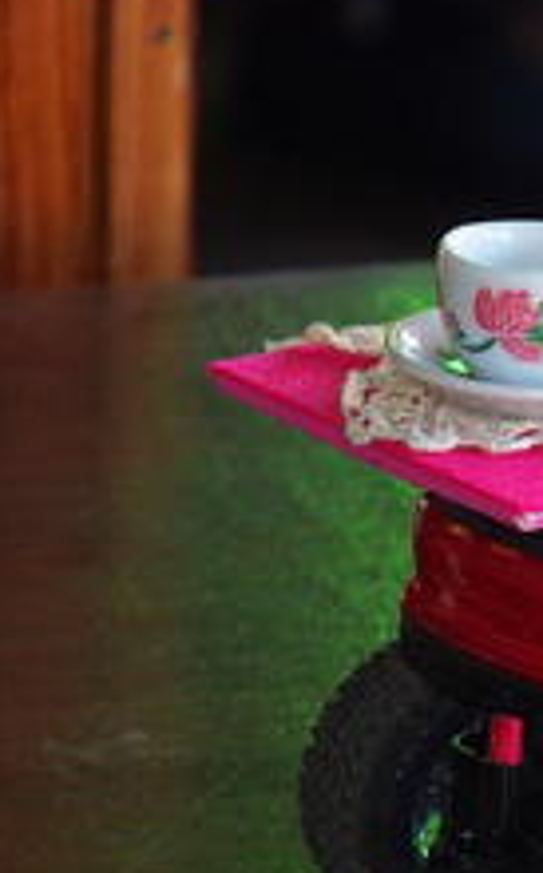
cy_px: 516
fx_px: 10303
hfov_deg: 3.0
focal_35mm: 434
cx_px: 876
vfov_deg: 4.8
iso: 400
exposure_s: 1/100
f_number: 2.8
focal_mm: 42.5
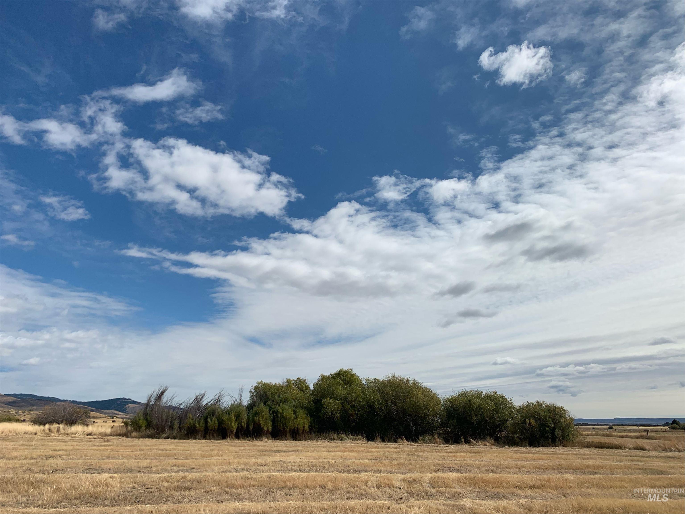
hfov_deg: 67.3
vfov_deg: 53.1
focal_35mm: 26
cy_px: 257
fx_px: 515
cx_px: 342
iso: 25
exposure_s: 1/7407
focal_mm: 4.25
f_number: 1.8
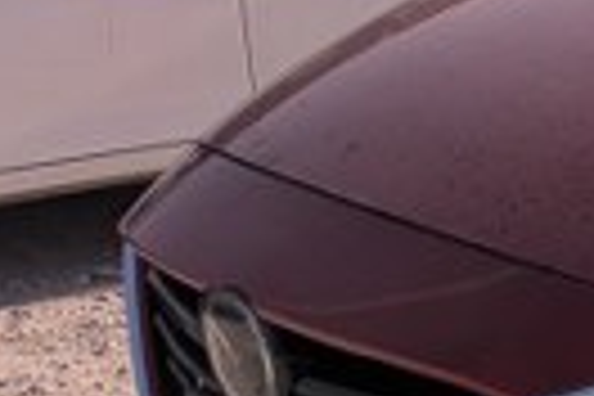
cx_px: 1532
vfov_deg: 8.7
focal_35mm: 158
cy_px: 360
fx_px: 2607
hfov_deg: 10.7
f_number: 1.89
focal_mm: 5.43
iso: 46
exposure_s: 1/5464
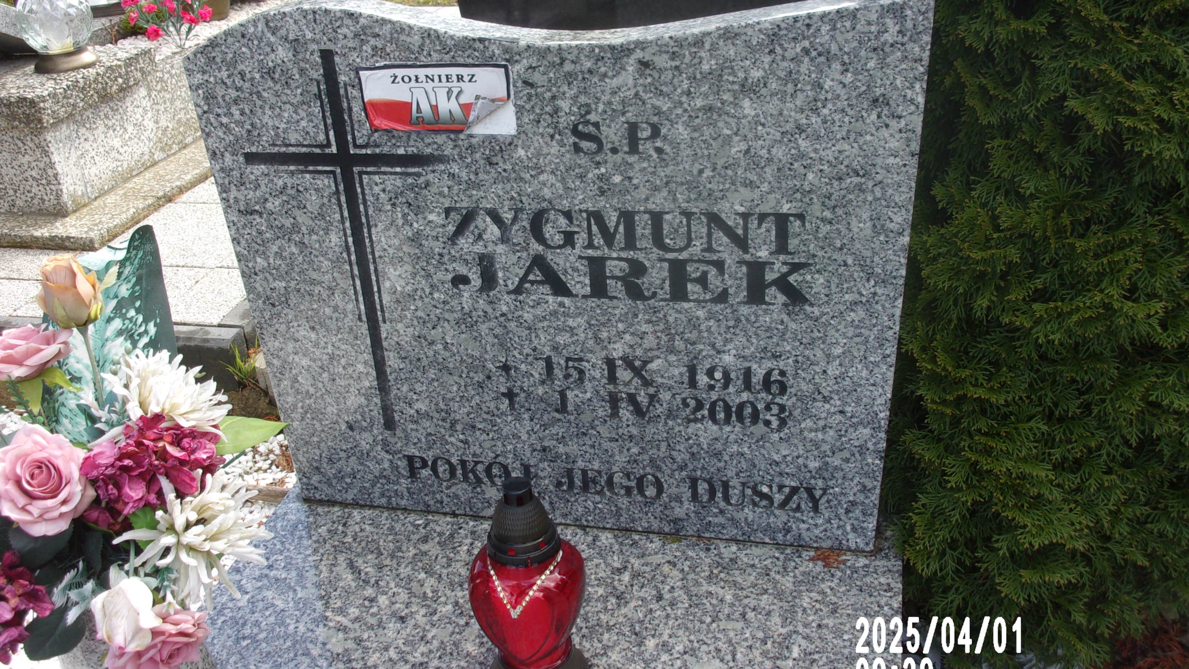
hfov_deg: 50.5
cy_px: 301
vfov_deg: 29.7
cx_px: 594
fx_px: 1261
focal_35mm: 40
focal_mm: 6.4
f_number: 4.5
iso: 80
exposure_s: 1/140
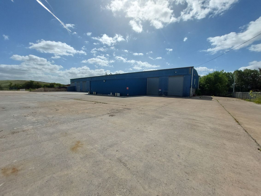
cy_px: 98
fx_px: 98
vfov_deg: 89.9
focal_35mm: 13
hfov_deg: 106.2
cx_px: 130
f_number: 2.2
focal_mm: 1.74
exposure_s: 1/4523
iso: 64
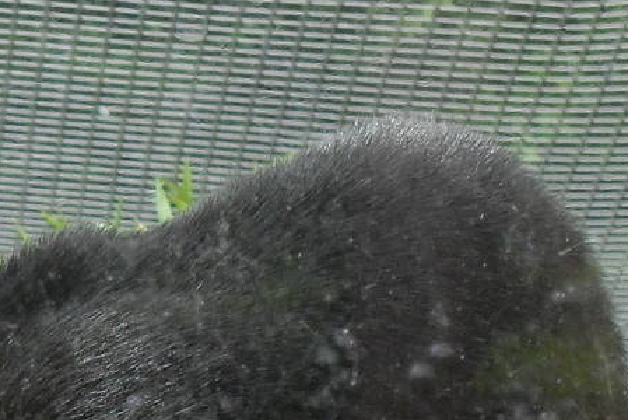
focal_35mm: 411
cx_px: -206
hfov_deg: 5.0
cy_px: 816
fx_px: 7174
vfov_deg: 3.3
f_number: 5.2
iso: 100
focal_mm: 18.1
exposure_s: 1/125
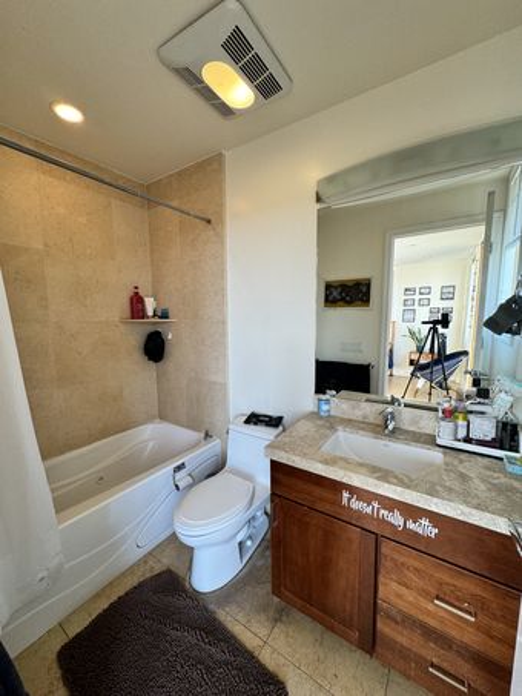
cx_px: 261
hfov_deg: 85.7
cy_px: 348
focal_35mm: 14
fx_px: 281
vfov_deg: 102.0
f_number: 2.2
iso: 160
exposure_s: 1/120
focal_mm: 2.22
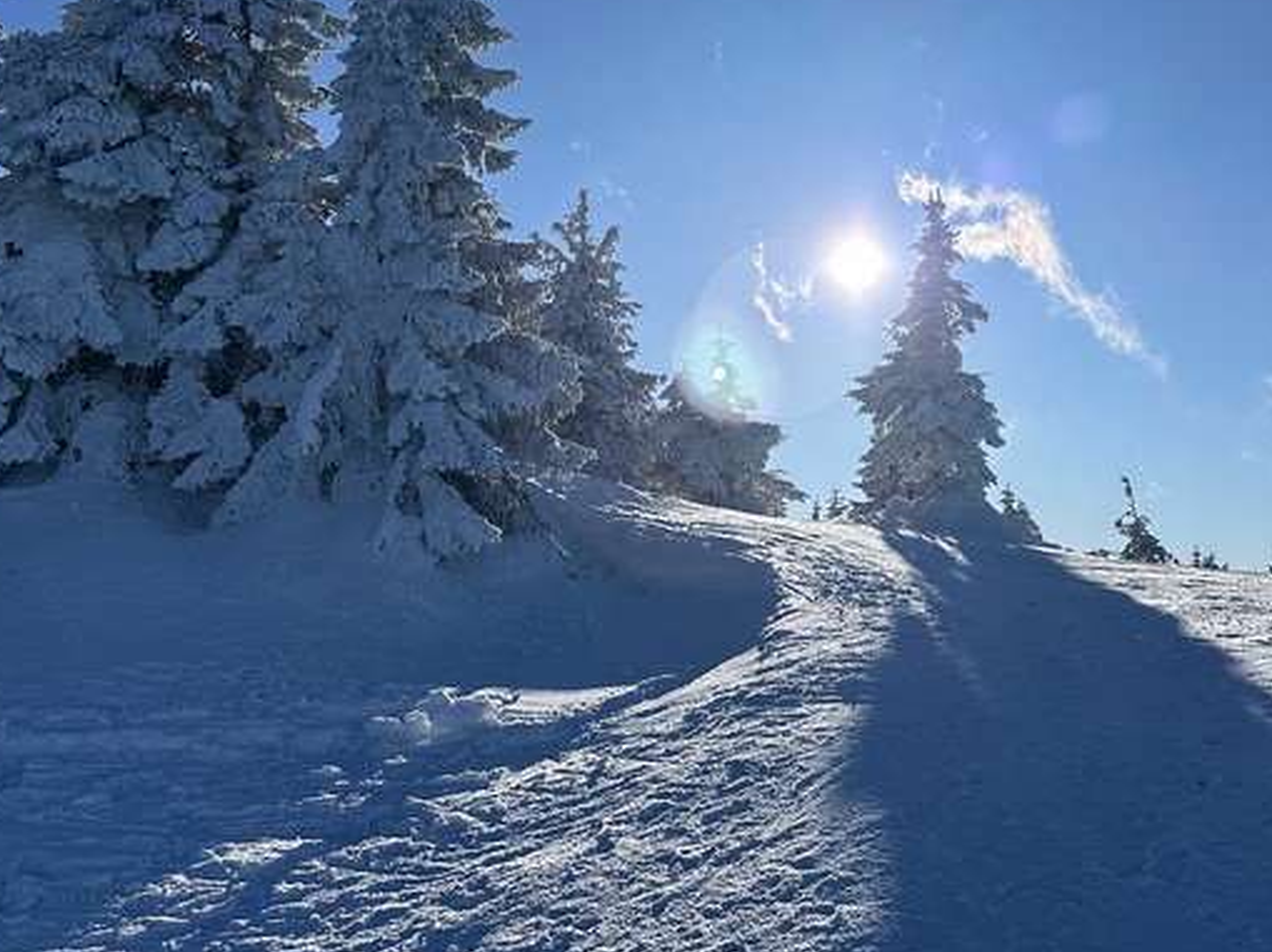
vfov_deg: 38.1
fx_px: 1359
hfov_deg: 49.8
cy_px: 297
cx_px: 782
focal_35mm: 37
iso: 80
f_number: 1.78
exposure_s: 1/12048
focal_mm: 6.86
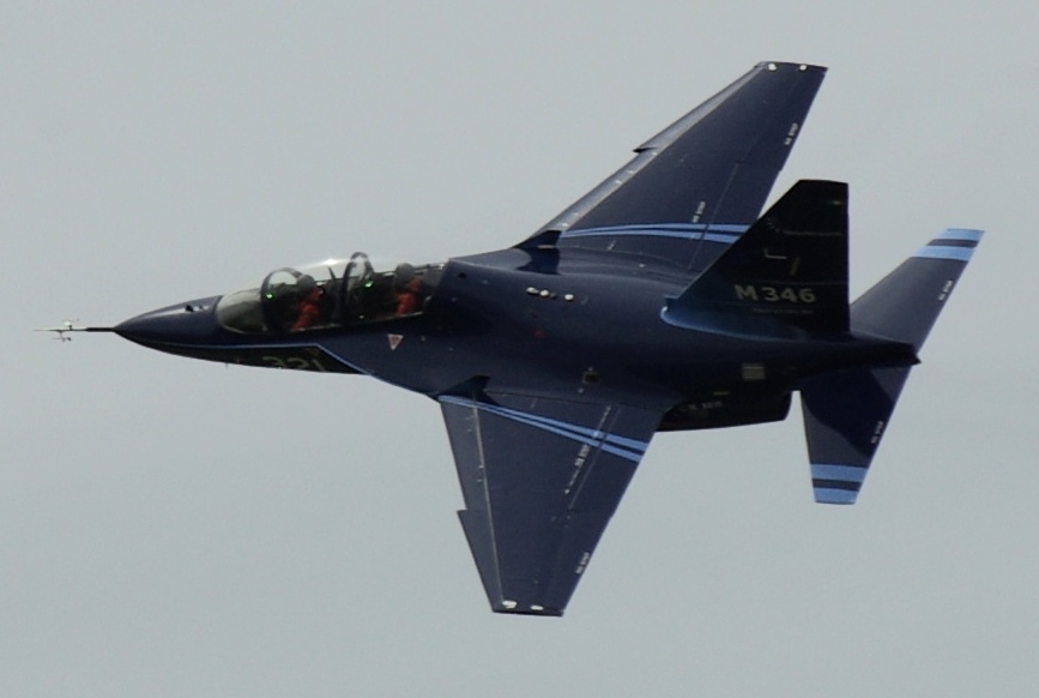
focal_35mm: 300
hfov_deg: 6.9
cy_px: 349
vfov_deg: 4.6
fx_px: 8676
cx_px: 520
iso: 100
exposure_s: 1/500
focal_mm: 200
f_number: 9.5
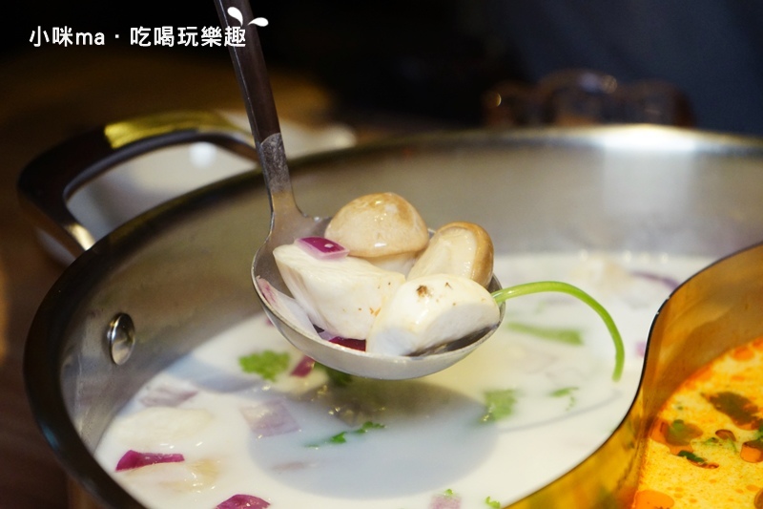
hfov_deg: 28.8
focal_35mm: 70
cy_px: 254
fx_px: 1483
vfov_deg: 19.4
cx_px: 382
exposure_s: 1/80
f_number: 5.6
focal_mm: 70
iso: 3200
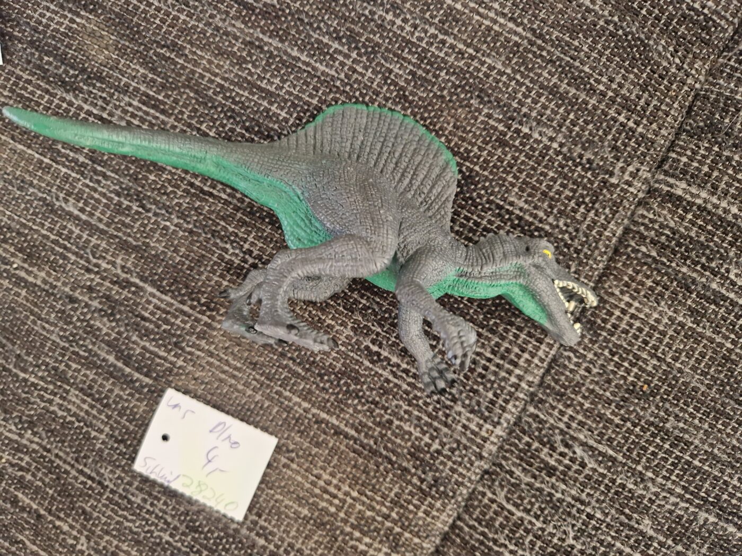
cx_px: 371
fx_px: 493
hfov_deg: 73.9
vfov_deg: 58.9
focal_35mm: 23
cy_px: 278
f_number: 1.8
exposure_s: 1/100
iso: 640
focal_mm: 5.4
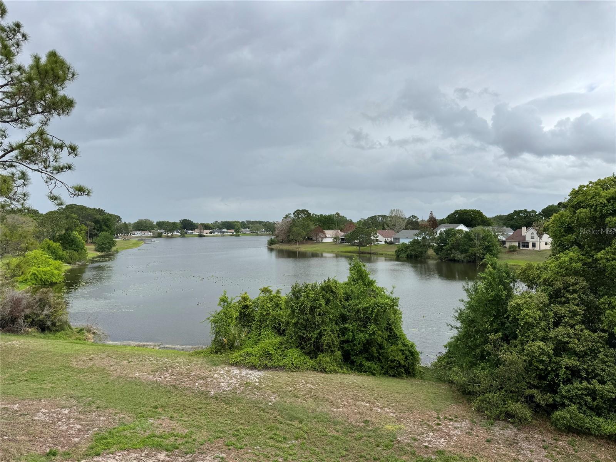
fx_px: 427
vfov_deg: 56.8
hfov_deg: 71.6
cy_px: 231
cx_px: 308
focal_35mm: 24
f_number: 1.78
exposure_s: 1/4950
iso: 80
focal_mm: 6.76
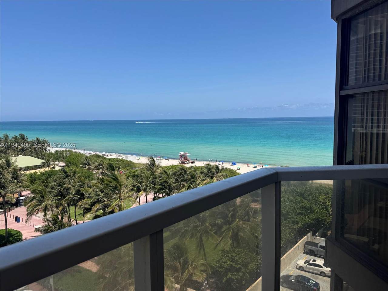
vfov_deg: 56.8
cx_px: 194
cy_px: 146
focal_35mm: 24
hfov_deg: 71.6
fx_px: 269
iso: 80
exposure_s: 1/4950
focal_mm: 6.76
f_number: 1.78
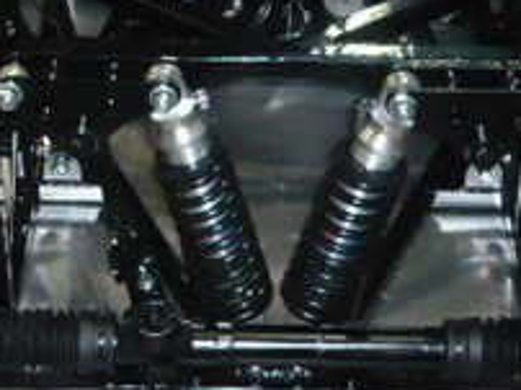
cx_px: 242
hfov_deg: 17.7
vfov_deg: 13.2
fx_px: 1669
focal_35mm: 111
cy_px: 52
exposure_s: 1/30
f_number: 2.8
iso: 250
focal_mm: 5.8
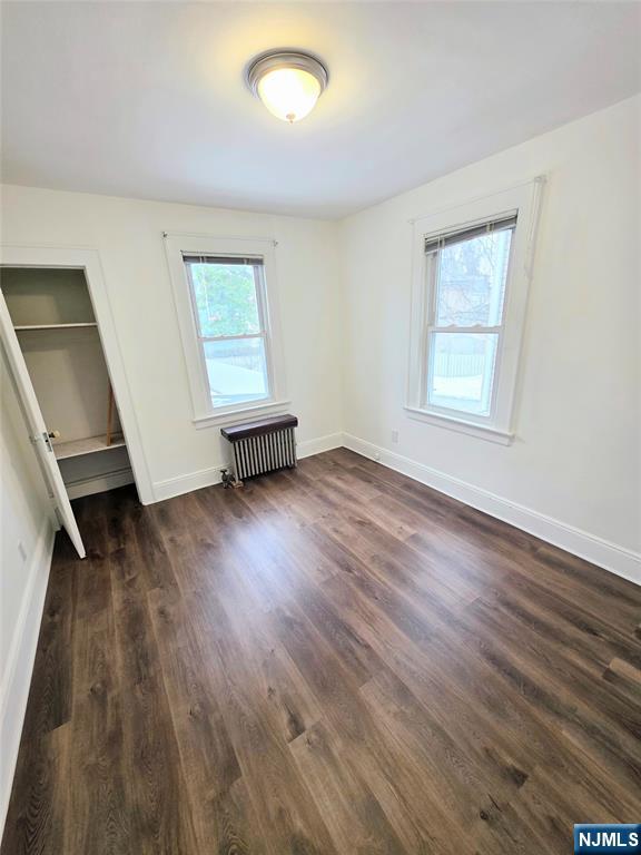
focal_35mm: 13
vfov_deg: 106.2
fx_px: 321
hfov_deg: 89.9
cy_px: 428
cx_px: 320
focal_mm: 2.2
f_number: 1.9
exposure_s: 1/120
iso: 125
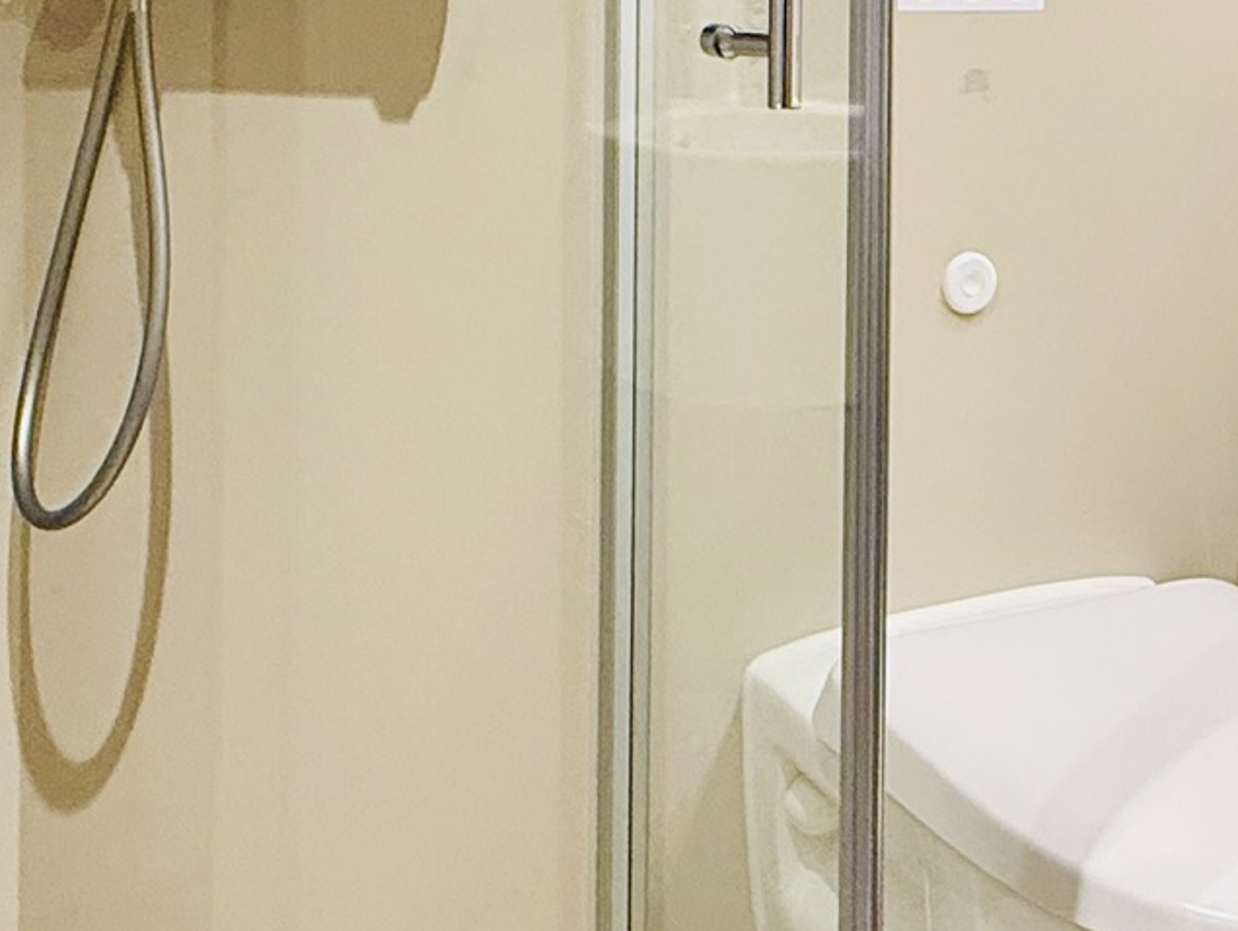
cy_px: -55
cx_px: 987
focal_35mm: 55
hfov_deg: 33.9
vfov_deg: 25.0
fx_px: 1968
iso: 200
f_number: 2.2
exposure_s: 1/120
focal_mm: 2.22
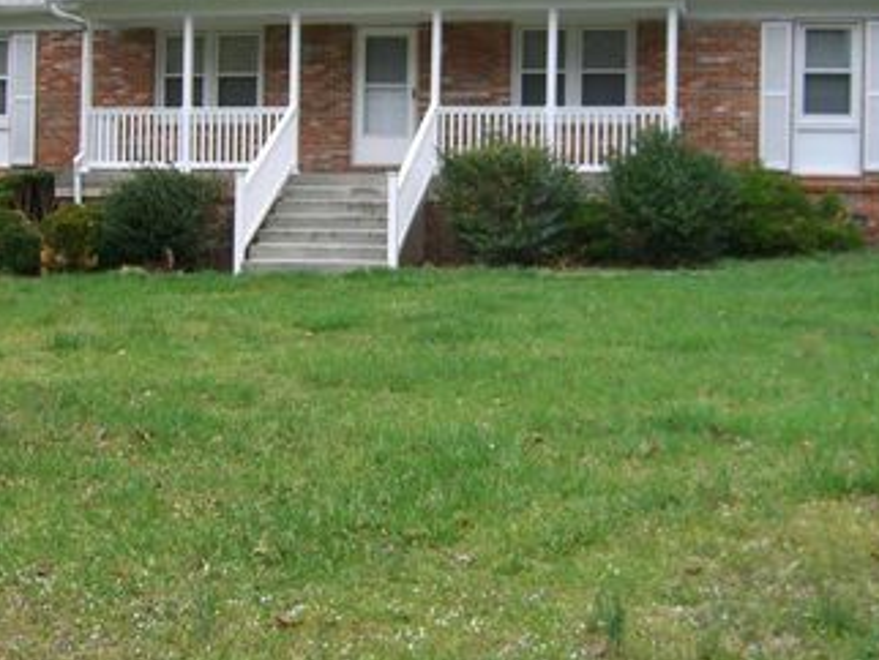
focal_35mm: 59
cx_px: 418
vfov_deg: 24.8
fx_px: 1499
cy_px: 280
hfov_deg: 32.7
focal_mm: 7.9
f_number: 2.8
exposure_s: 1/100
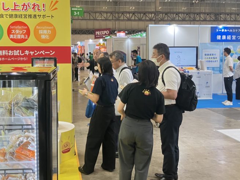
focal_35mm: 44
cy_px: 75
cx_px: 111
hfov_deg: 42.9
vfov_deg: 32.8
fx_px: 305
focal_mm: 3.99
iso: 100
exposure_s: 1/50
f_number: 1.8
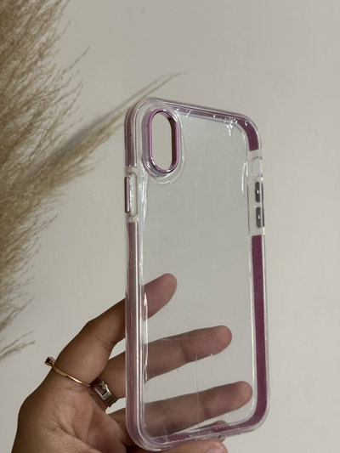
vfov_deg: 39.6
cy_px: 226
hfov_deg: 30.3
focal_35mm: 48
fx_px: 628
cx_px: 170
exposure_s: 1/50
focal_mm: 6.76
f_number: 1.78
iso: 160
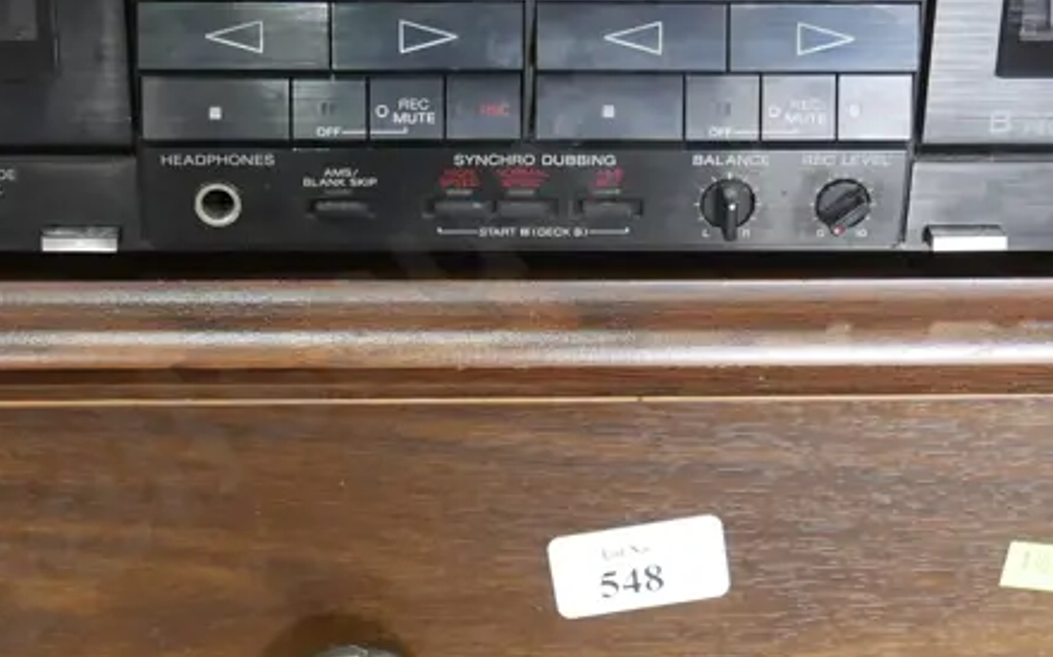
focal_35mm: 69
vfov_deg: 18.8
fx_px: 1979
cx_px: 473
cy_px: 240
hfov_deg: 29.8
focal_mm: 14
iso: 640
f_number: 3.5
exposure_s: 1/60
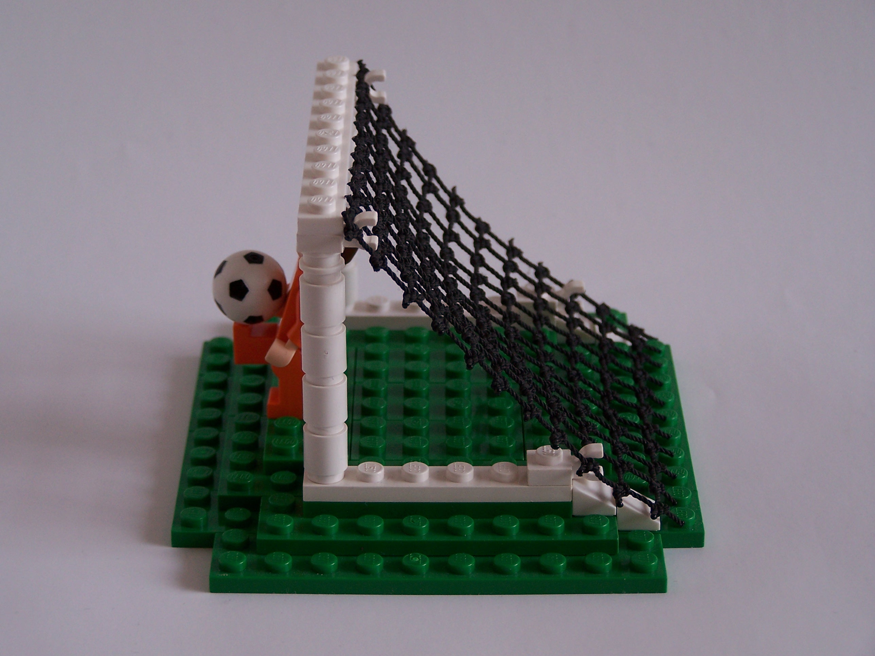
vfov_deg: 14.1
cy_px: 328
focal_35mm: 105
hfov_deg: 18.7
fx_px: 2654
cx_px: 438
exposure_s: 1/4
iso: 80
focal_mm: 17.5
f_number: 3.2
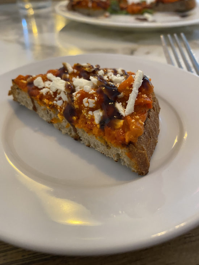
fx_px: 199
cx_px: 100
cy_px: 132
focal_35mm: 26
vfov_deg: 67.3
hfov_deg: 53.1
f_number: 1.8
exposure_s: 1/60
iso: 400
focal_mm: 4.25
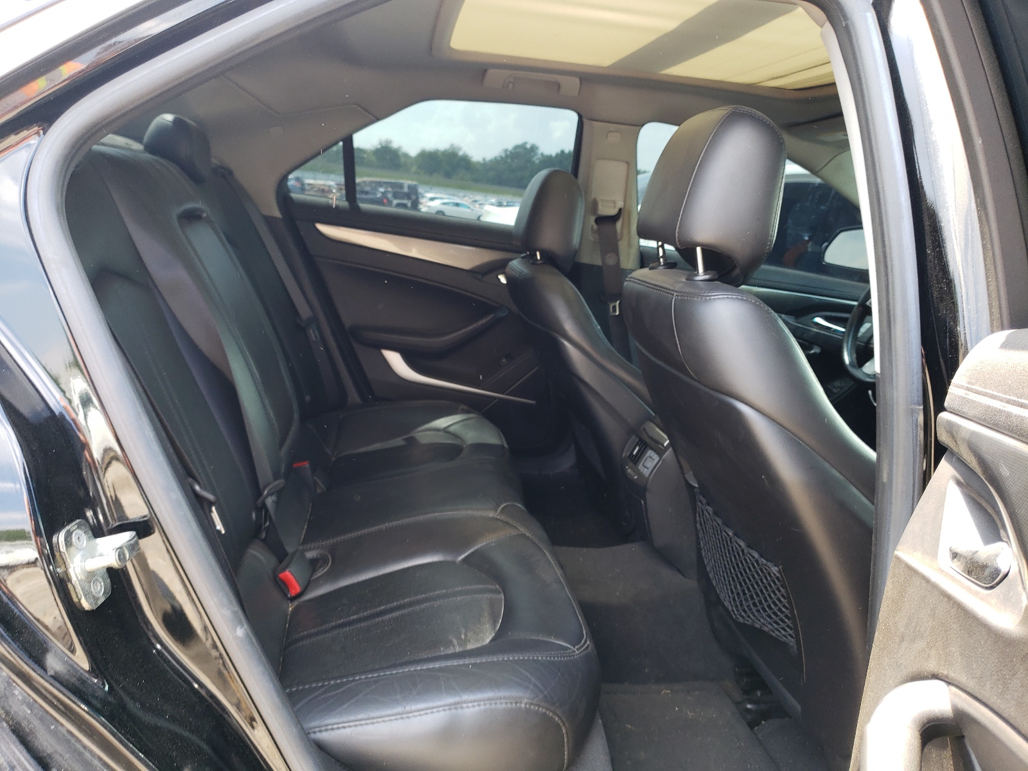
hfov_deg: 67.3
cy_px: 386
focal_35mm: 26
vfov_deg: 53.1
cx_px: 514
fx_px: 772
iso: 50
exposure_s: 1/132
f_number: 1.5
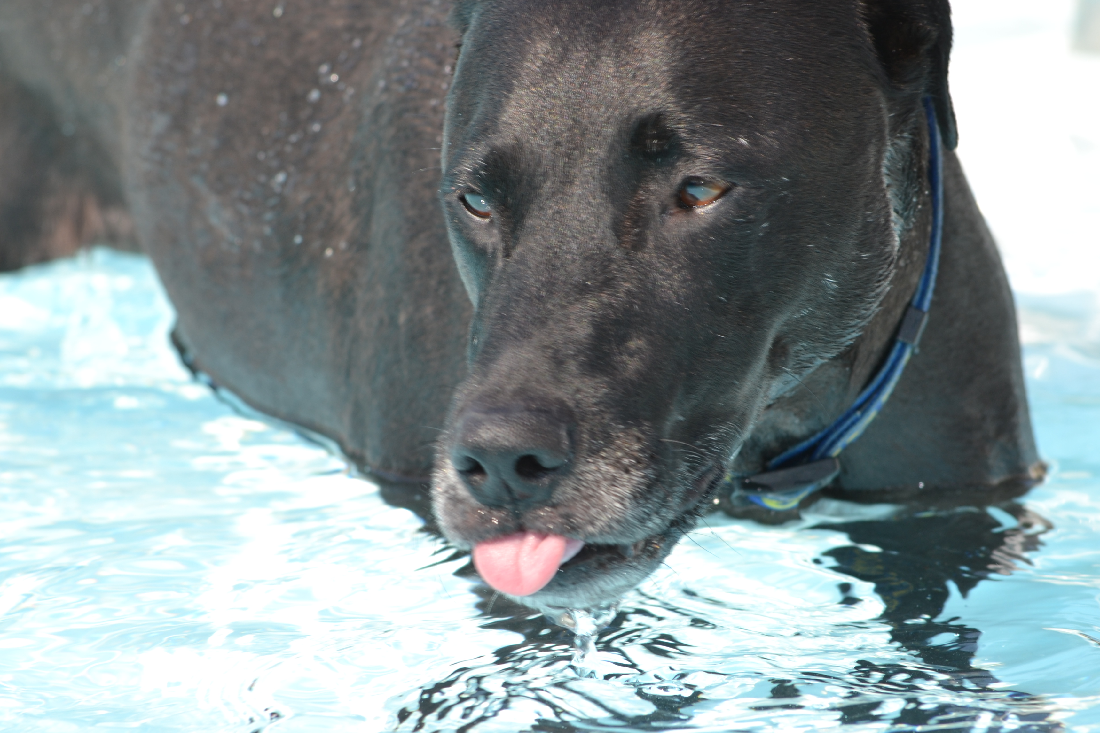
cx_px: 504
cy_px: 282
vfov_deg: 3.1
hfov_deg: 4.7
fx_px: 13506
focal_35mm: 442
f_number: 8
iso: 100
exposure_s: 1/200
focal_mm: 220
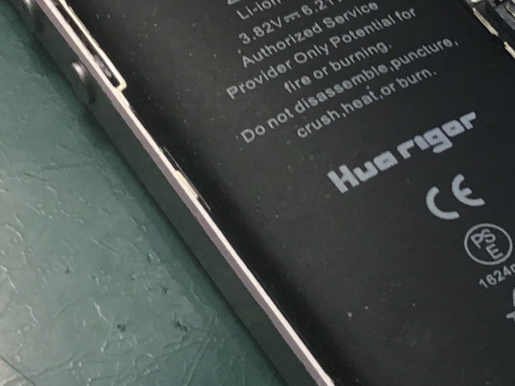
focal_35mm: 106
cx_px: 421
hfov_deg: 18.4
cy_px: 156
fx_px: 1577
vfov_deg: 14.0
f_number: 2.4
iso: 25
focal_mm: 3.3
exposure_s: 1/40
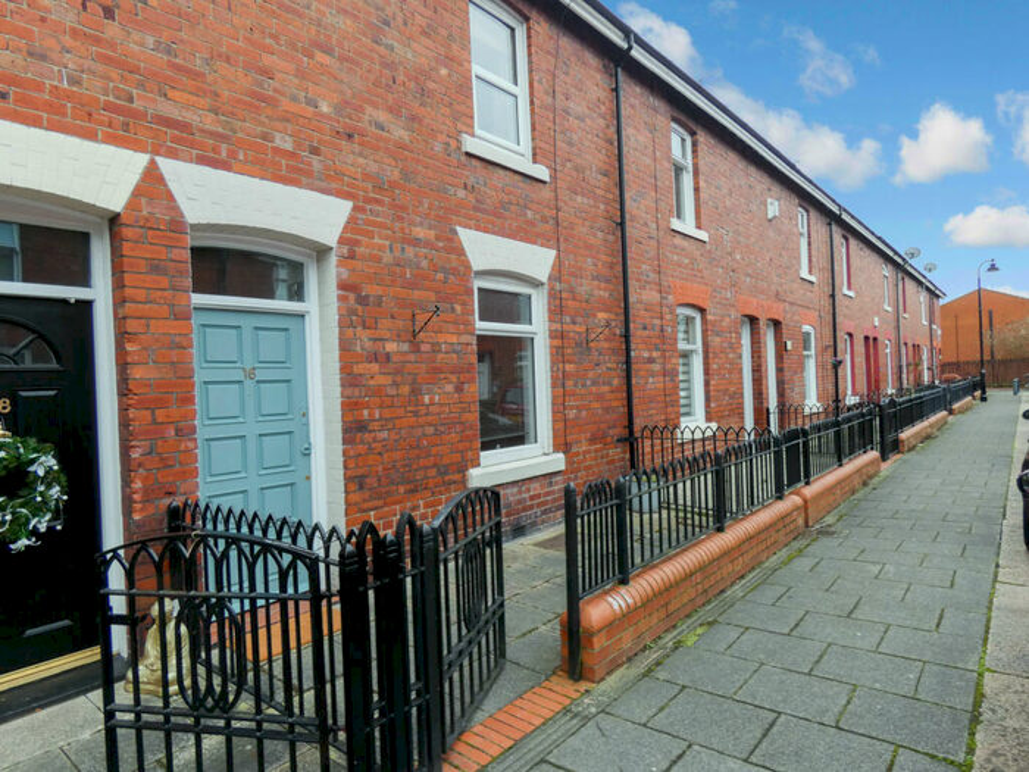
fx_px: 595
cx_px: 514
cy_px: 386
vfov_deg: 66.0
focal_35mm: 20
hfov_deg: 81.7
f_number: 2.8
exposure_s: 1/60
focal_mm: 3.6
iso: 80
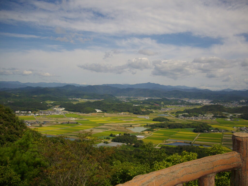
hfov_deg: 50.1
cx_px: 124
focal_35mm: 37
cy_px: 93
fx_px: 265
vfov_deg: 38.7
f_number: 5.6
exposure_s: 1/800
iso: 100
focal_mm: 6.2
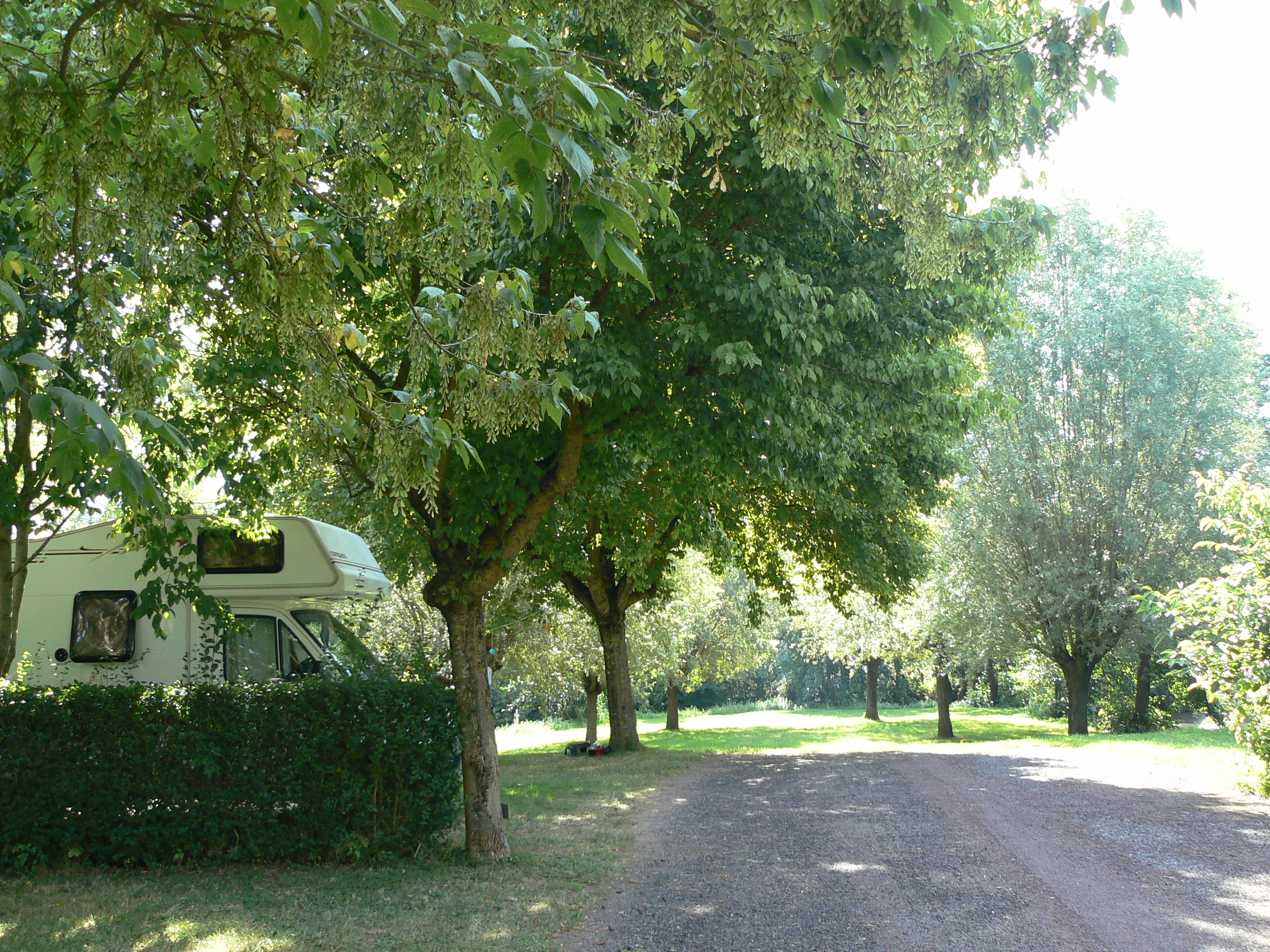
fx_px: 1431
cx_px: 640
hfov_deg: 47.9
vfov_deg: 36.8
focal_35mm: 39
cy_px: 449
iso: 80
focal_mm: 6
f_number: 4
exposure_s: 1/60
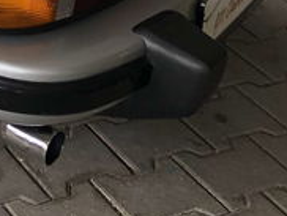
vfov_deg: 11.9
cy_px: -129
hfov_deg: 14.3
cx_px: -263
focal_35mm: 118
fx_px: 980
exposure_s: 1/120
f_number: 1.8
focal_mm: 3.99
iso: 40
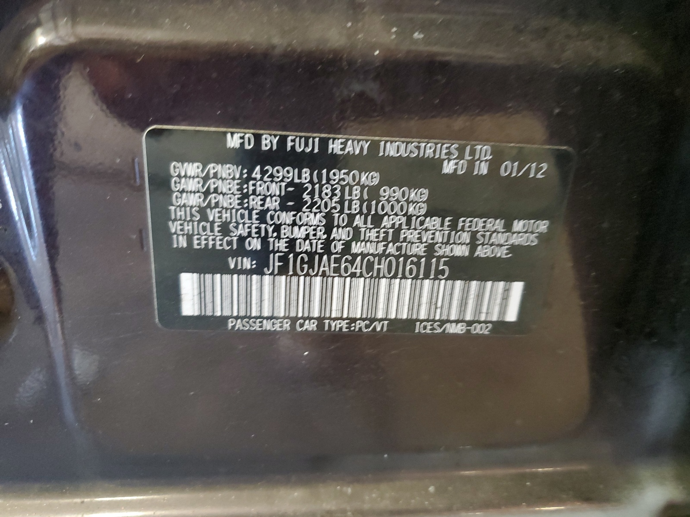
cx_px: 345
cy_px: 258
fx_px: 518
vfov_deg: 53.1
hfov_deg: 67.3
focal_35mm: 26
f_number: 1.5
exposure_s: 1/20
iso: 318
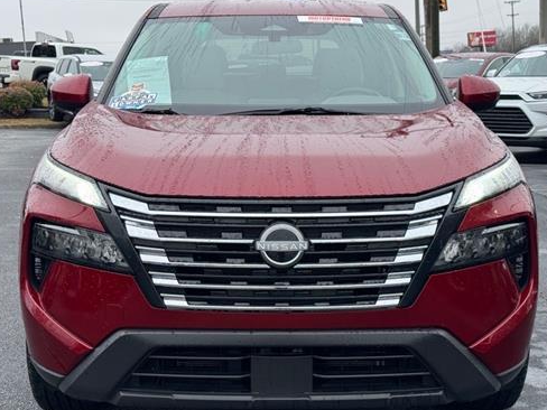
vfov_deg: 23.3
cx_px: 277
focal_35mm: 63
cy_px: 221
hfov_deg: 30.7
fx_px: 996
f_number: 1.78
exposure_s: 1/1011
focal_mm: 6.76
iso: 64
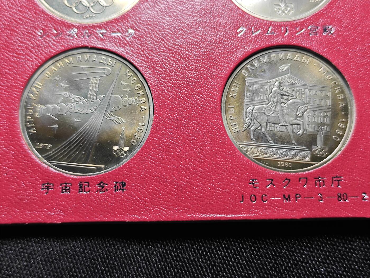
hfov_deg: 38.9
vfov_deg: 29.7
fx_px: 524
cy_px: 139
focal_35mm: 49
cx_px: 185
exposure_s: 1/56.1
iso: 125
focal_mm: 5.84
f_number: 1.6
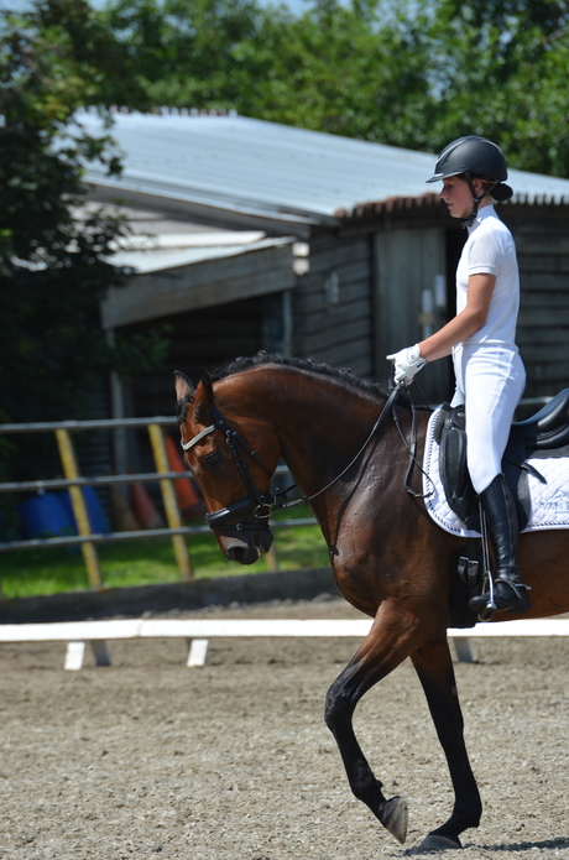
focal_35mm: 300
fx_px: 7148
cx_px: 284
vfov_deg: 6.9
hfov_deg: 4.6
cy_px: 430
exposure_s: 1/800
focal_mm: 200
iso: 100
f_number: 5
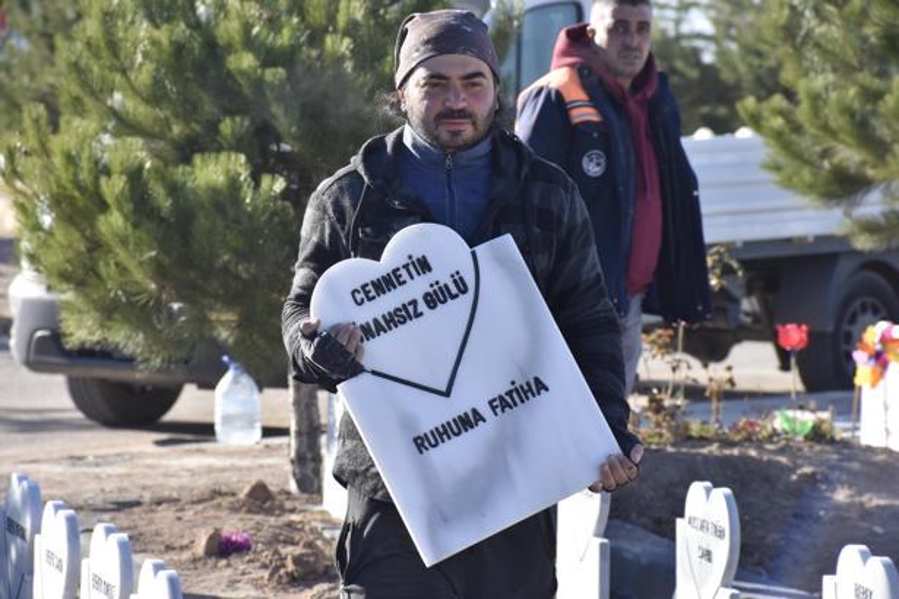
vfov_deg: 7.5
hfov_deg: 11.2
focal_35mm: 183
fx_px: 4570
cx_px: 450
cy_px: 300
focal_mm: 122
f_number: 8
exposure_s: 1/500
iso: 320
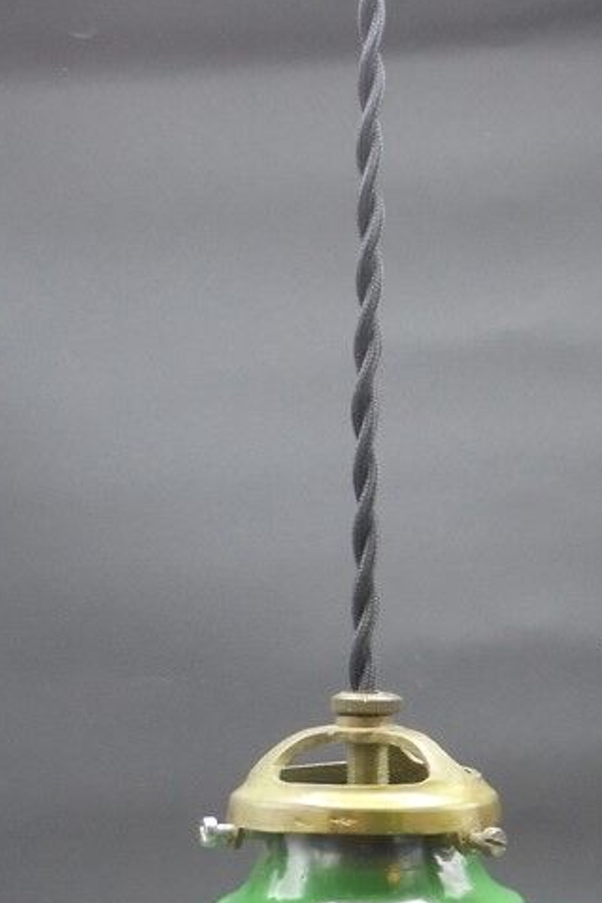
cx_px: 373
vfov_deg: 23.8
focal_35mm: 84
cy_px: 747
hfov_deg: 16.2
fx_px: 2108
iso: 320
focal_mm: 7.8
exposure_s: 1/30
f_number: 4.5
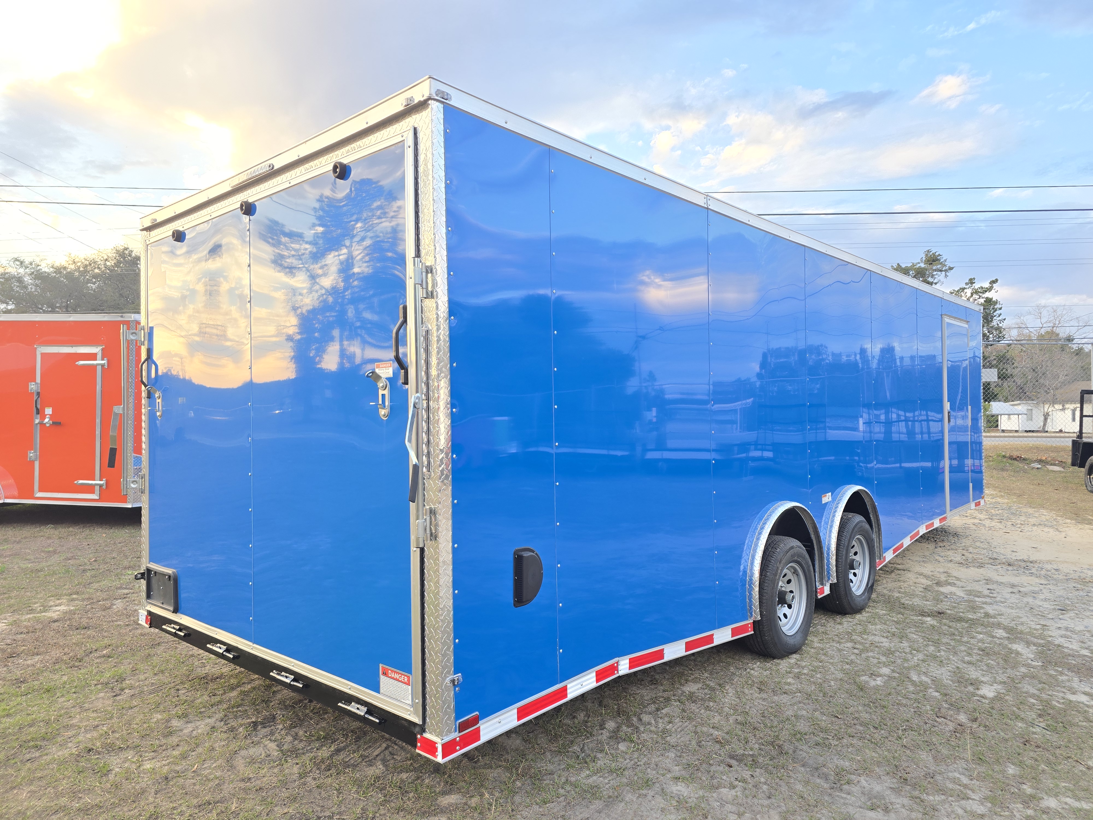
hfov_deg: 73.9
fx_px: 726
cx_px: 546
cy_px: 410
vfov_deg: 58.9
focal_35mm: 23
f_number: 1.7
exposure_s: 1/180
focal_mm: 6.3
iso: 80
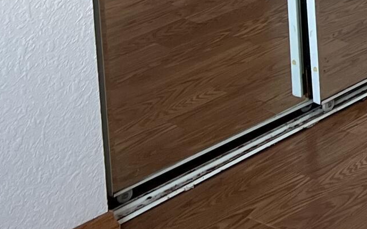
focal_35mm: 128
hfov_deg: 14.0
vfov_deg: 9.4
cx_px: 718
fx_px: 1280
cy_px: -277
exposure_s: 1/121
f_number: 1.5
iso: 125
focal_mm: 5.7
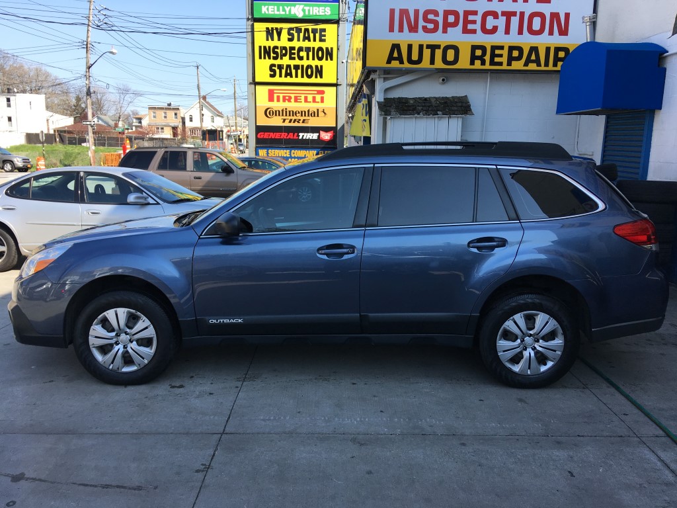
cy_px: 254
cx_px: 338
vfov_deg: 48.2
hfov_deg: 61.7
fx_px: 567
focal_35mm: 29
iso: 25
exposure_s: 1/587
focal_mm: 4.15
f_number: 2.2
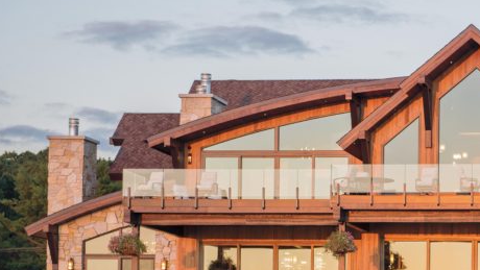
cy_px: 320
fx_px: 1782
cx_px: 478
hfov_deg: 15.1
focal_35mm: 140
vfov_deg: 8.6
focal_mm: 60
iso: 400
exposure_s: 1/160
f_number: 4
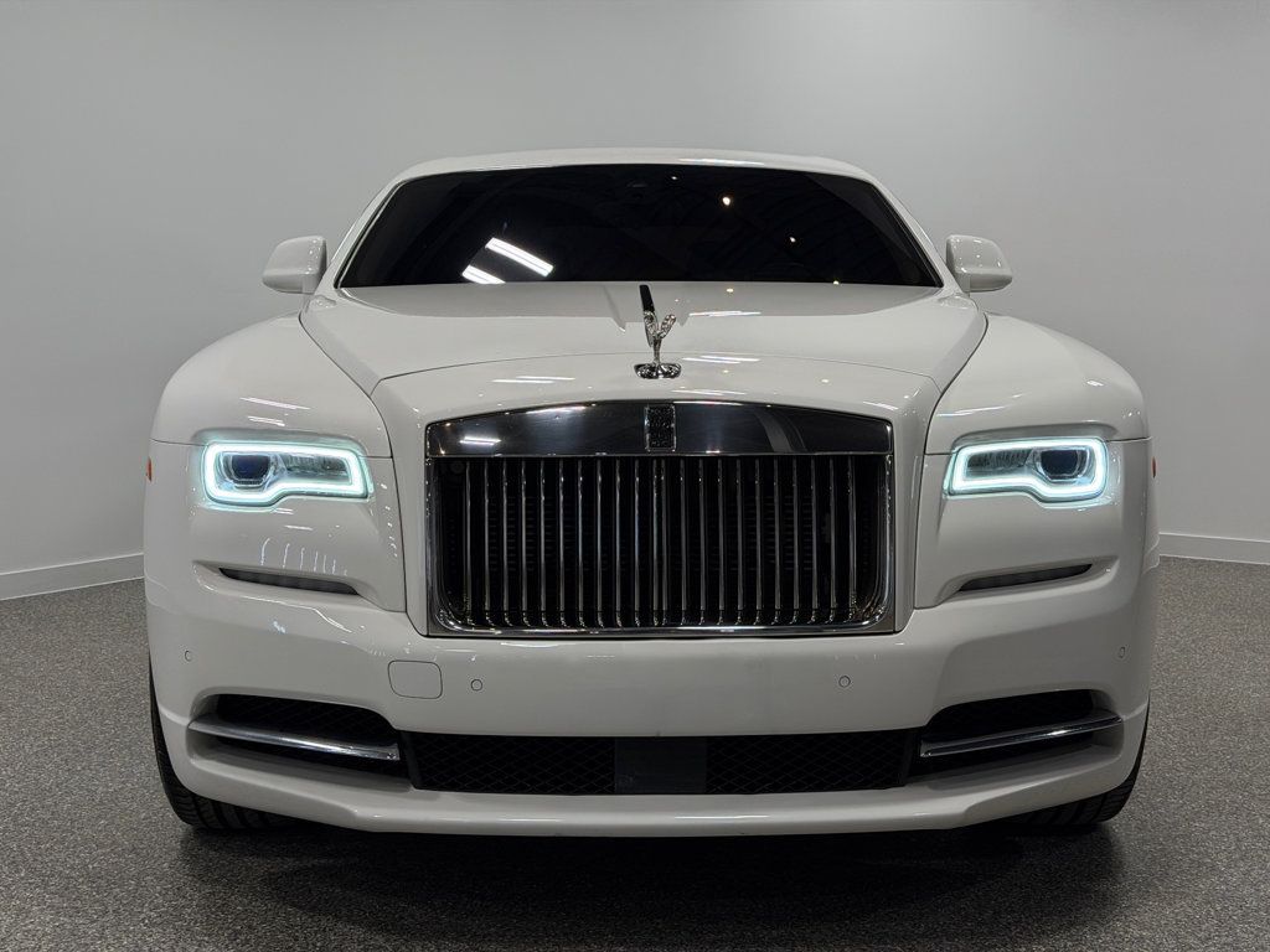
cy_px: 476
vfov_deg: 30.3
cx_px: 635
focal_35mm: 48
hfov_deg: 39.7
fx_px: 1761
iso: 100
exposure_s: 1/681
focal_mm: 6.76
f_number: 1.78
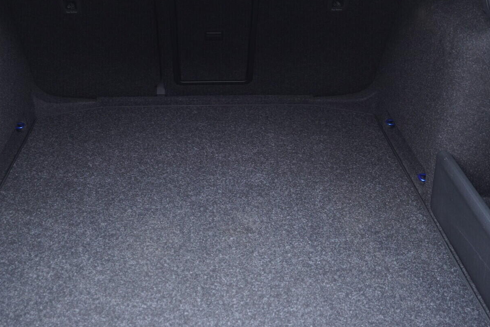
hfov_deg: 45.3
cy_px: 161
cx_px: 206
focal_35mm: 43
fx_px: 585
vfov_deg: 31.2
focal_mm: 24
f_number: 2.8
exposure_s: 1/40
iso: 800
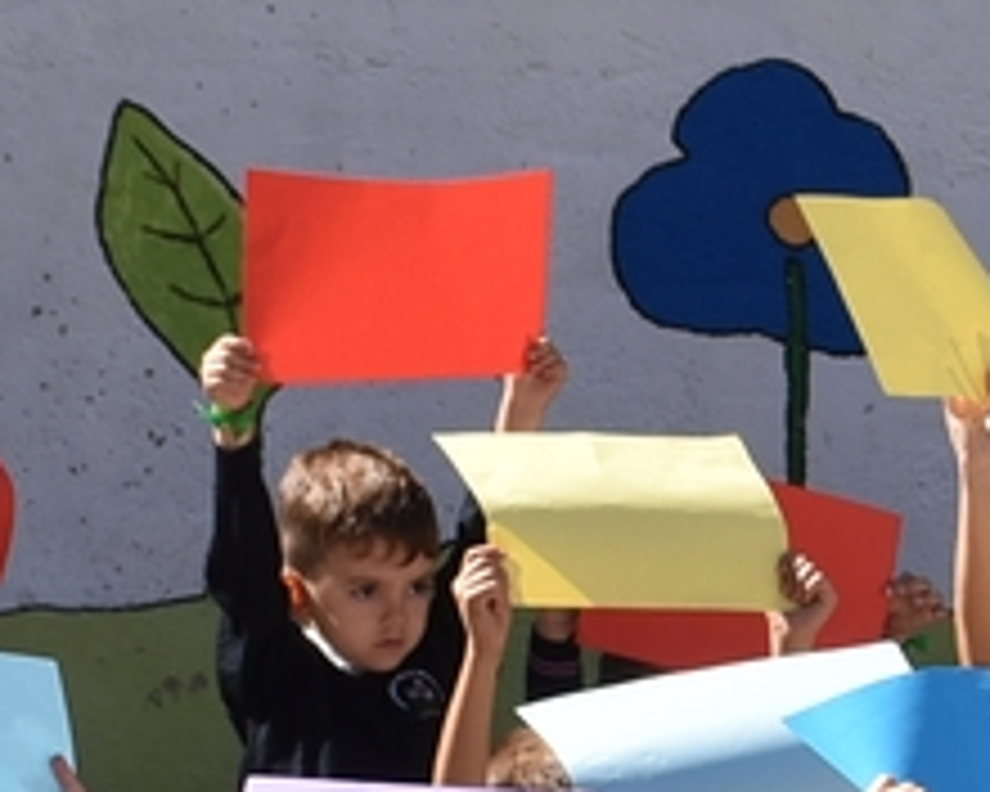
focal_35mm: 347
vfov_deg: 4.4
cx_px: 2102
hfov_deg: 5.4
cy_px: 1220
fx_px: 10154
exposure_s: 1/320
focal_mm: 45
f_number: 9
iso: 200
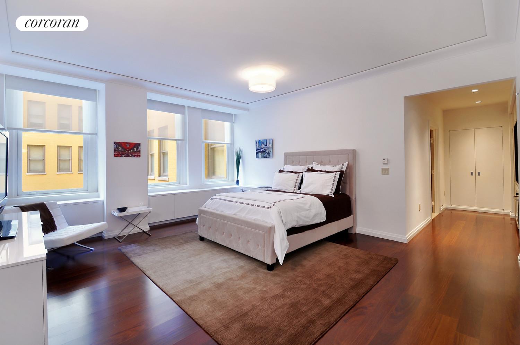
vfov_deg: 77.2
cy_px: 172
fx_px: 216
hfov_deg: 100.5
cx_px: 260
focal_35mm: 15
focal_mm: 10
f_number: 11
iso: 200
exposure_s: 1.6
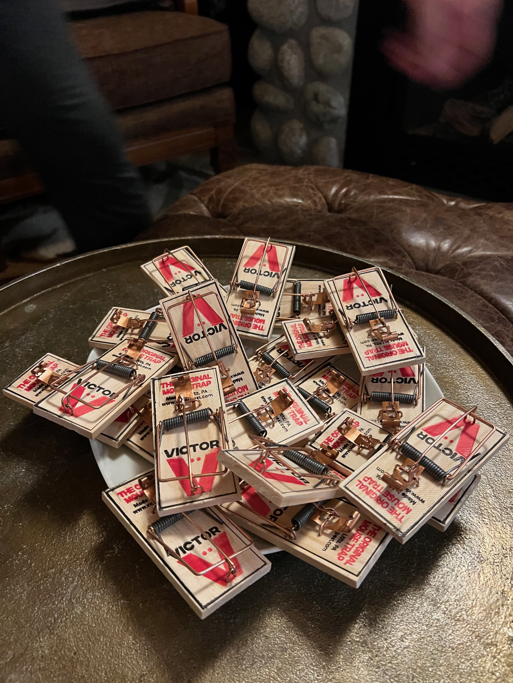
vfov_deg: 67.3
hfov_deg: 53.1
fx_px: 514
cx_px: 256
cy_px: 342
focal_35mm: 26
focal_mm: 5.7
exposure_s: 1/40
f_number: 1.5
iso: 640
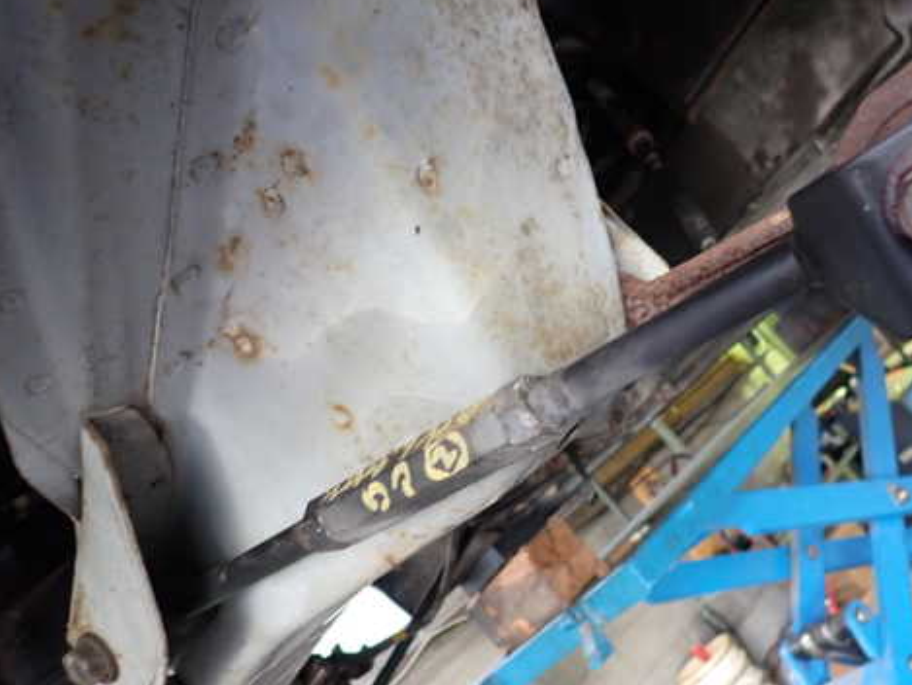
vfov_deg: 44.1
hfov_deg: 56.2
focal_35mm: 32
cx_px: 568
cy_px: 376
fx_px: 843
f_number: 2
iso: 250
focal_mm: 4.5
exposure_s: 1/30
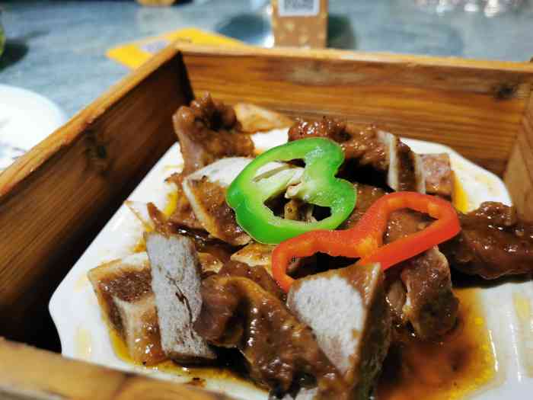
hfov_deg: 65.3
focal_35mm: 27
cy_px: 200
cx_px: 266
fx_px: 416
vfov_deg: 51.4
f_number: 1.8
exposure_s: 1/100
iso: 80
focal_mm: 5.58
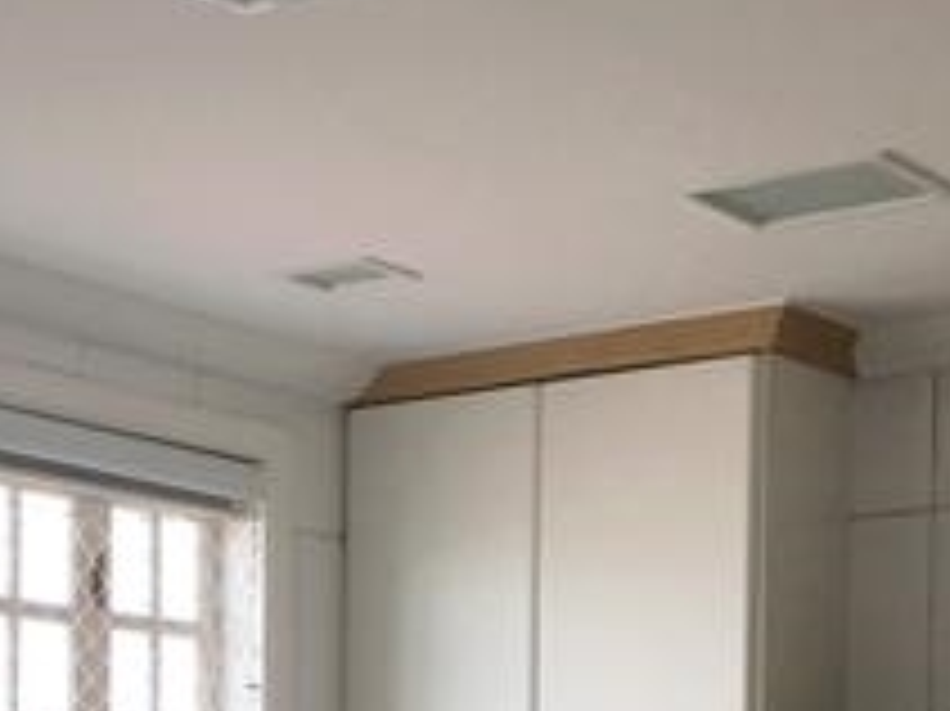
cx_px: -81
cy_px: 1017
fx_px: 2715
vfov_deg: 14.1
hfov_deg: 19.1
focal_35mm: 99
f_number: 2.2
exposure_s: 1/120
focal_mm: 4.15
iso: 25
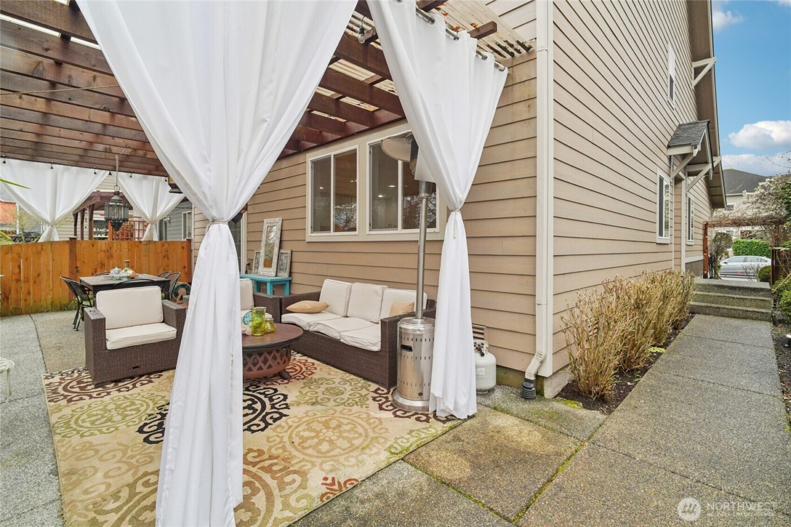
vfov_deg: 73.7
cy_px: 264
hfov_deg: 96.7
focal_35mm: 16
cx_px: 396
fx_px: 351
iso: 1600
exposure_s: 1/160
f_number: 8
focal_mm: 16
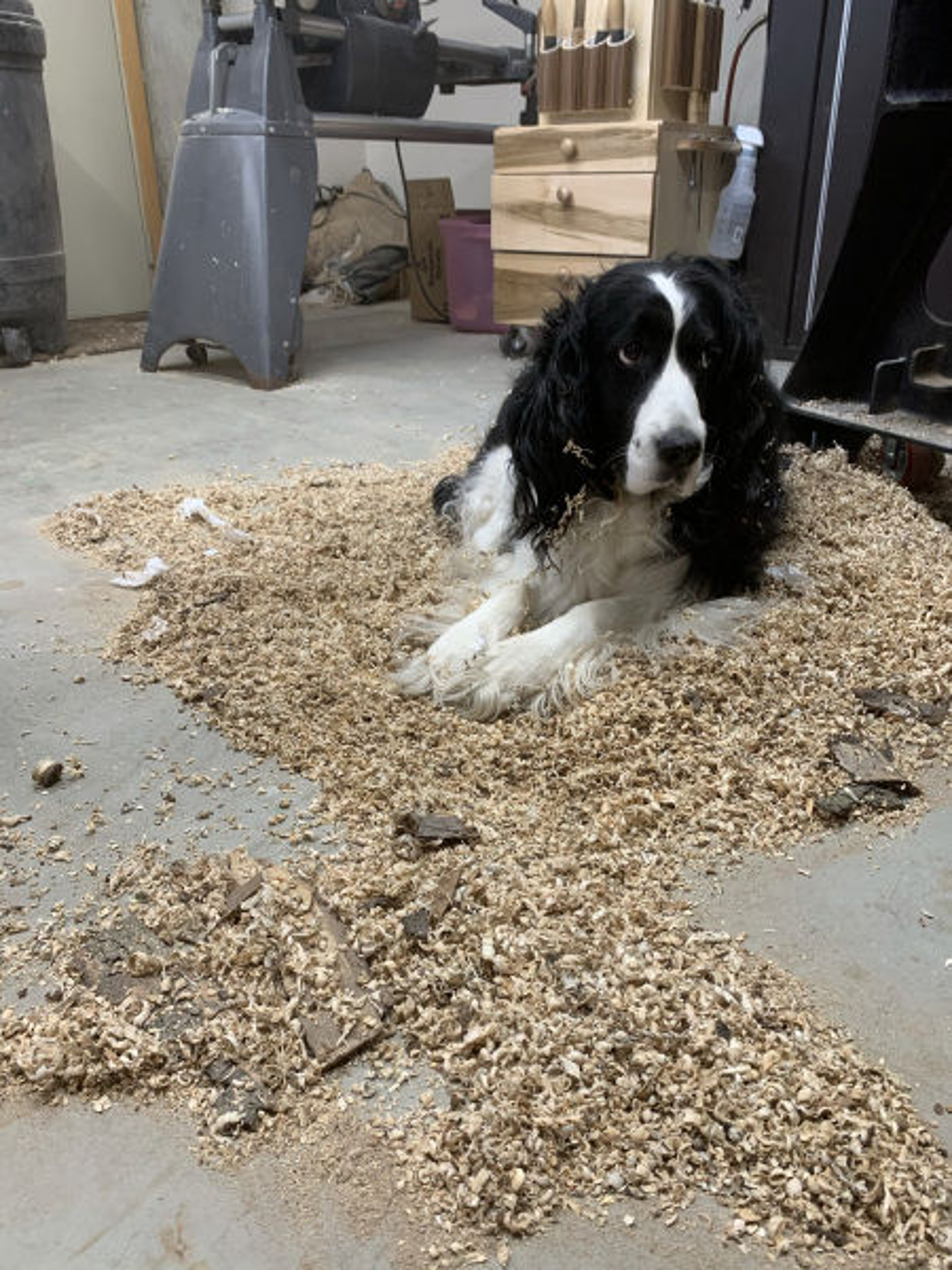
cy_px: 635
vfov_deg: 67.3
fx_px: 953
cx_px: 476
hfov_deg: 53.1
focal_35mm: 26
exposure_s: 1/60
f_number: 1.8
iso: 80
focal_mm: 4.25
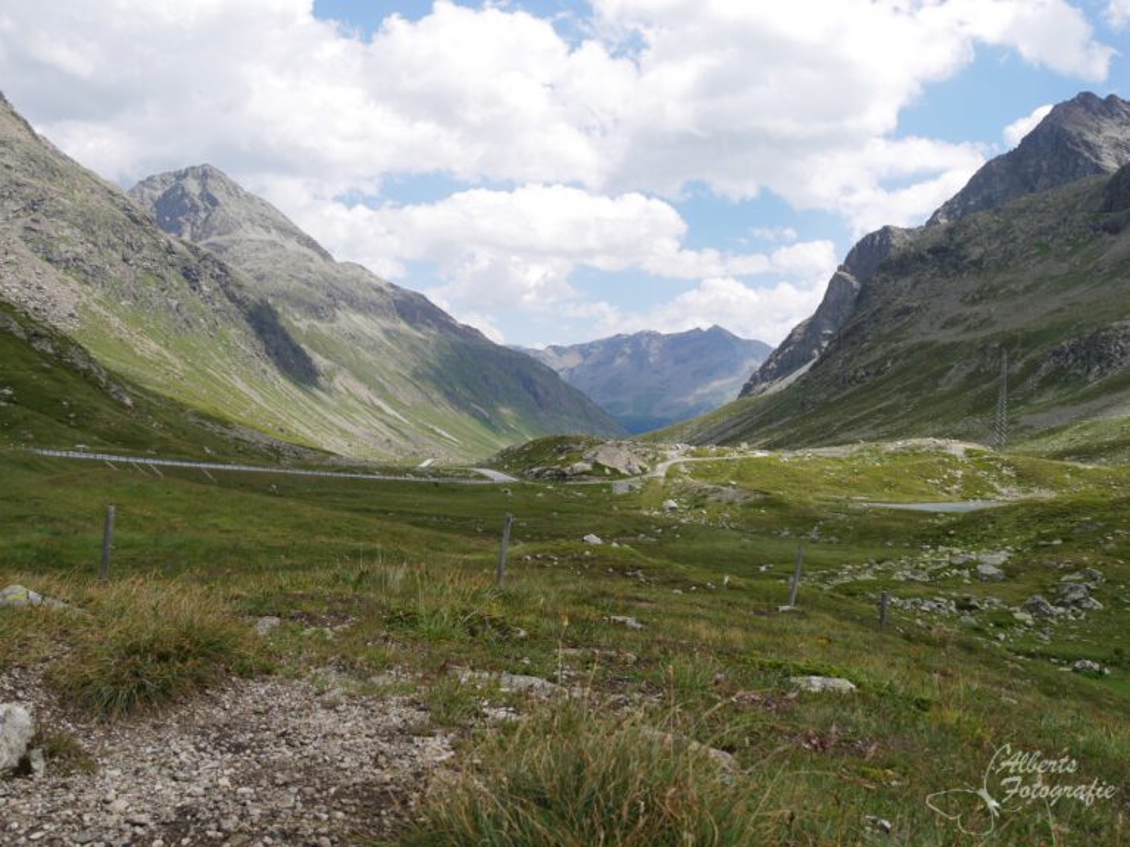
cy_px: 424
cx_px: 565
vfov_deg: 49.7
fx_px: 914
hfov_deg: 63.4
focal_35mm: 28
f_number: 7.1
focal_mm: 14
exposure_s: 1/500
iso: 200
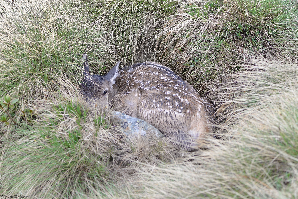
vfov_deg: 12.2
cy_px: 100
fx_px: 927
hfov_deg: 18.3
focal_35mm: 112
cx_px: 149
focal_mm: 112
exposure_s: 1/125
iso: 360
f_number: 8
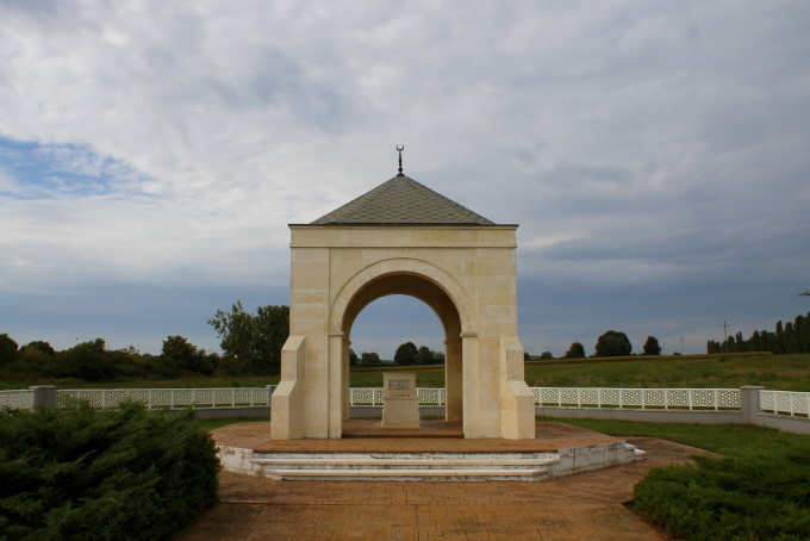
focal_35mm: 30
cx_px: 405
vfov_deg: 43.6
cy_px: 270
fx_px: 675
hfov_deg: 61.9
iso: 200
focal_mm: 20
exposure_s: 1/400
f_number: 10
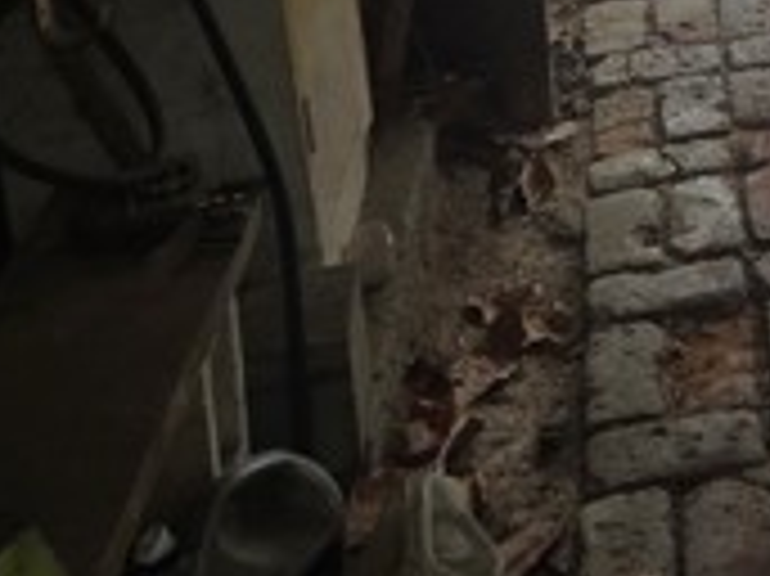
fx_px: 1912
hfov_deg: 20.1
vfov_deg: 14.9
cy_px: -459
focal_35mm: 86
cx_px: 1099
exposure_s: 1/260
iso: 25
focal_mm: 5.4
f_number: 1.8
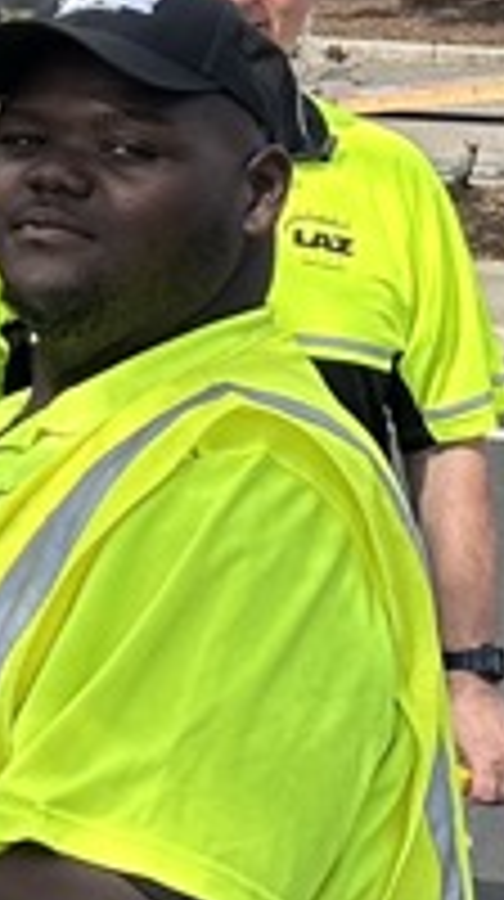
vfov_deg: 13.5
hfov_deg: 6.7
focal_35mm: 157
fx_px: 3743
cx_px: -1170
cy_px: -14
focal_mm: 6.86
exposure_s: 1/3058
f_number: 1.78
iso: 80
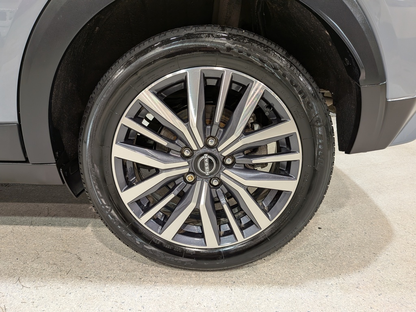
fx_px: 288
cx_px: 208
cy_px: 156
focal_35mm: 24
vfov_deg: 56.8
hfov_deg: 71.6
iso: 34
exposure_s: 1/24
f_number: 1.7
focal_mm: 4.53
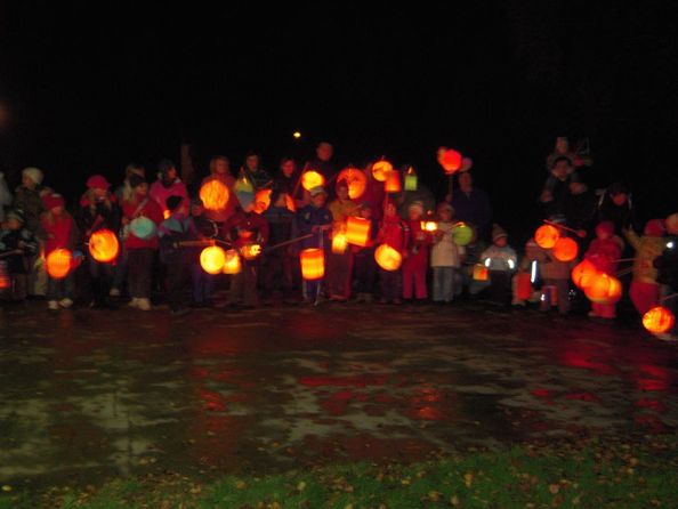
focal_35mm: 41
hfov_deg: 45.8
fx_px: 803
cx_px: 339
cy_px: 254
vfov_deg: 35.2
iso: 400
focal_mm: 7.3
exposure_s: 1/2.5
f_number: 3.2
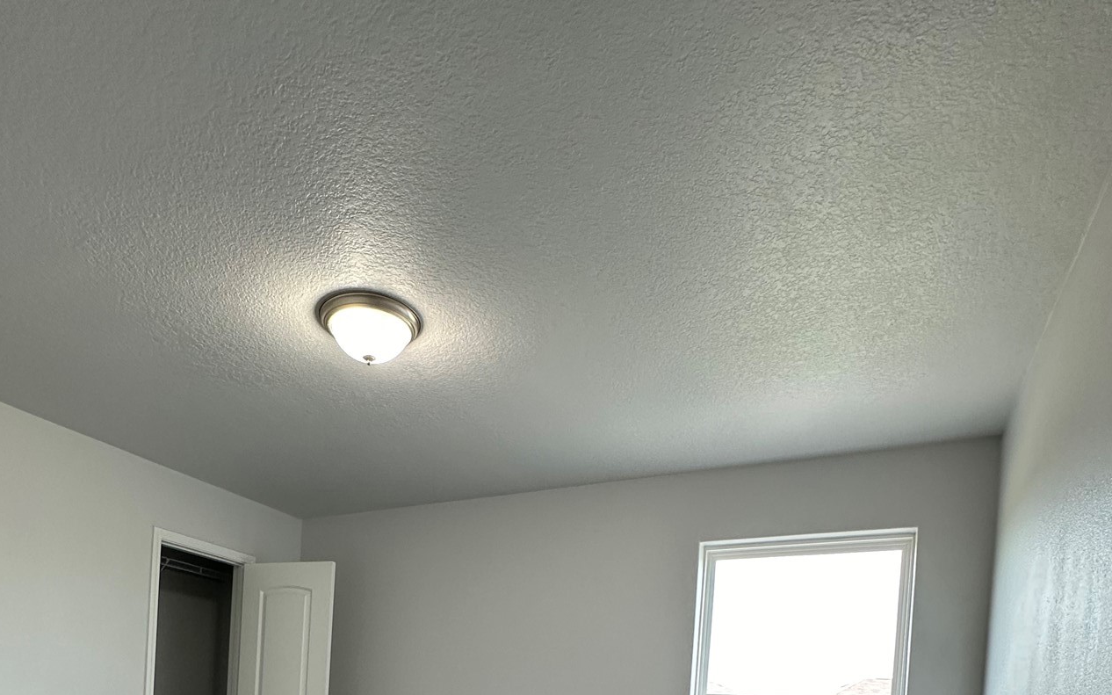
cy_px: 745
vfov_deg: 41.7
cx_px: 451
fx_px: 727
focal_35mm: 24
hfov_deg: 74.1
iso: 160
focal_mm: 2.22
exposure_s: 1/99
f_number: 2.2
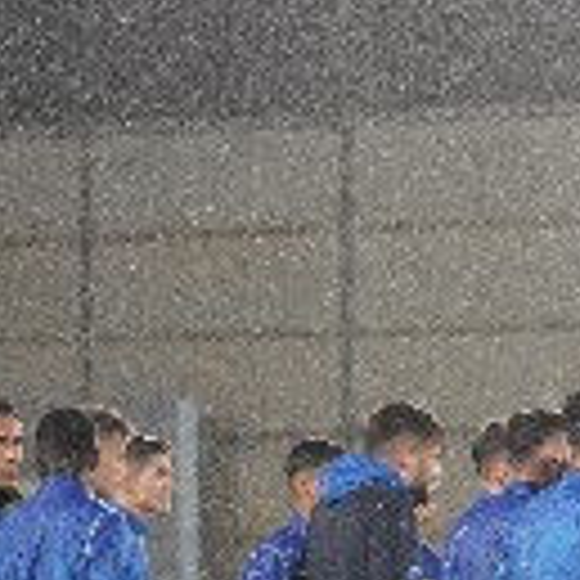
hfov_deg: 3.4
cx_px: 1173
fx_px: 9592
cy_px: 416
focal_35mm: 506
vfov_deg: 3.5
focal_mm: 115
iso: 6400
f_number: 2.8
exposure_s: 1/500
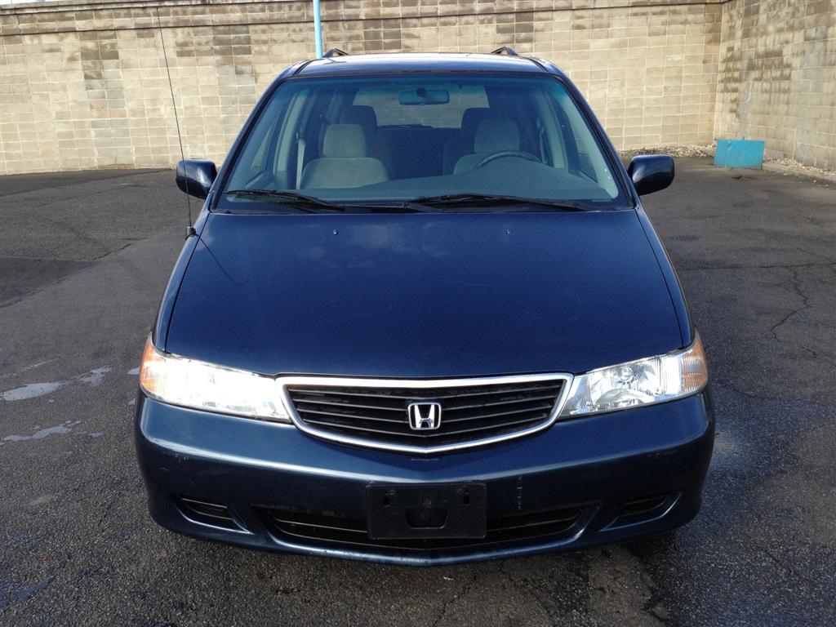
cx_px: 418
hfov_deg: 55.4
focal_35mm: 33
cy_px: 314
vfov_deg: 42.9
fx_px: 797
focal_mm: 4.13
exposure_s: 1/376
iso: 50
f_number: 2.4
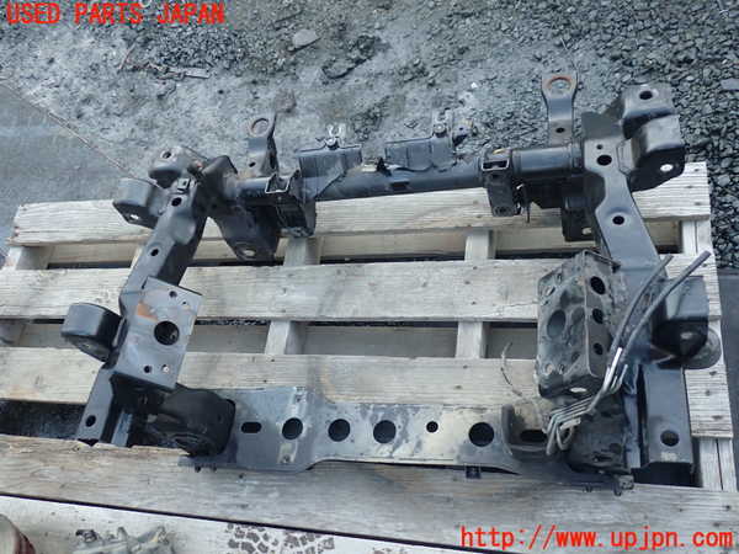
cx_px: 370
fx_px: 640
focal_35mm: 30
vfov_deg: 46.8
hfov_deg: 60.0
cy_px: 277
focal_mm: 5.4
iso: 200
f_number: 2.3
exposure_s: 1/50
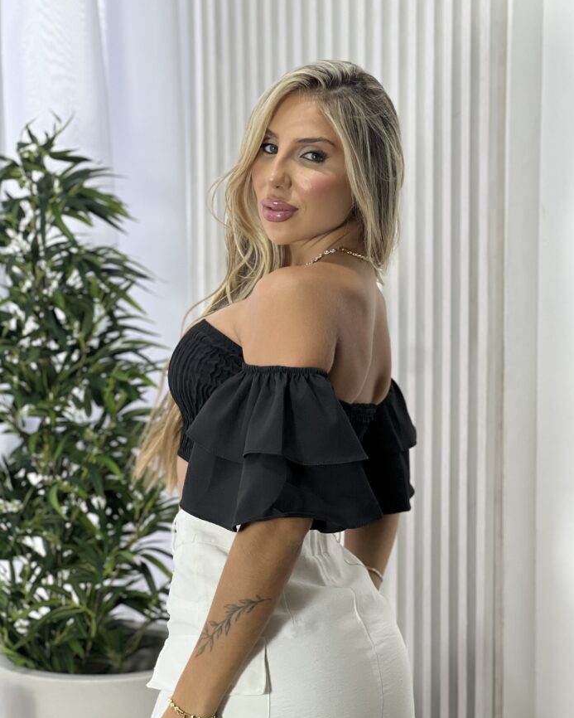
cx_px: 289
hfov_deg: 18.9
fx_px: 1720
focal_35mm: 81
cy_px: 357
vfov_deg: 23.6
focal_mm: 9
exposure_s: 1/120
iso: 200
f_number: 2.8
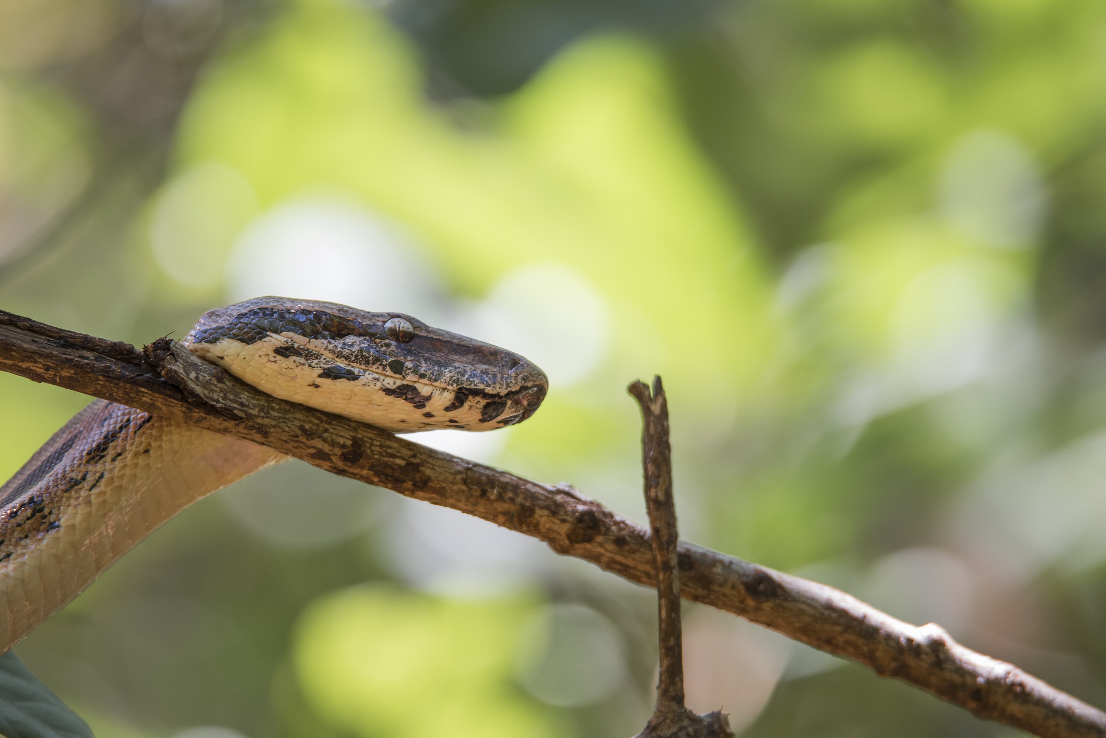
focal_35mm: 600
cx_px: 553
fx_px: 18435
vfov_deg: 2.3
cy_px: 369
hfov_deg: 3.4
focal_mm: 600
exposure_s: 1/80
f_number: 6.3
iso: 400
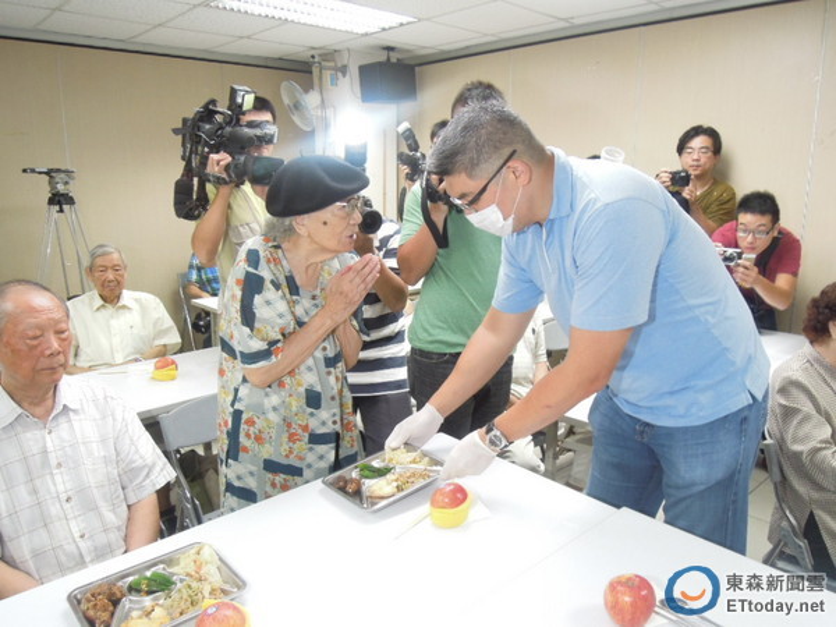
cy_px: 314
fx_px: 676
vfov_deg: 49.7
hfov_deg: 63.4
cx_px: 418
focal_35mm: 28
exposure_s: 1/30
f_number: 2.8
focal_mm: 5
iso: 360
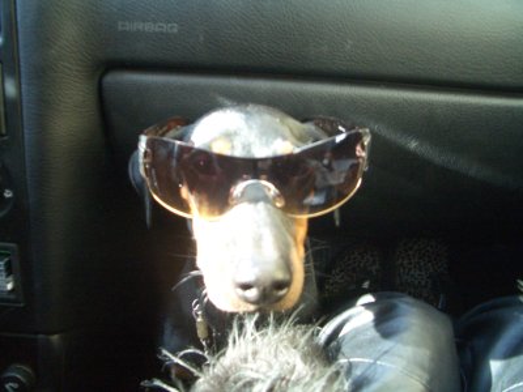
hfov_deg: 52.6
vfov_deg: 40.7
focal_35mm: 35
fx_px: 529
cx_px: 262
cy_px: 196
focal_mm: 5.8
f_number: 2.6
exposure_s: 1/60
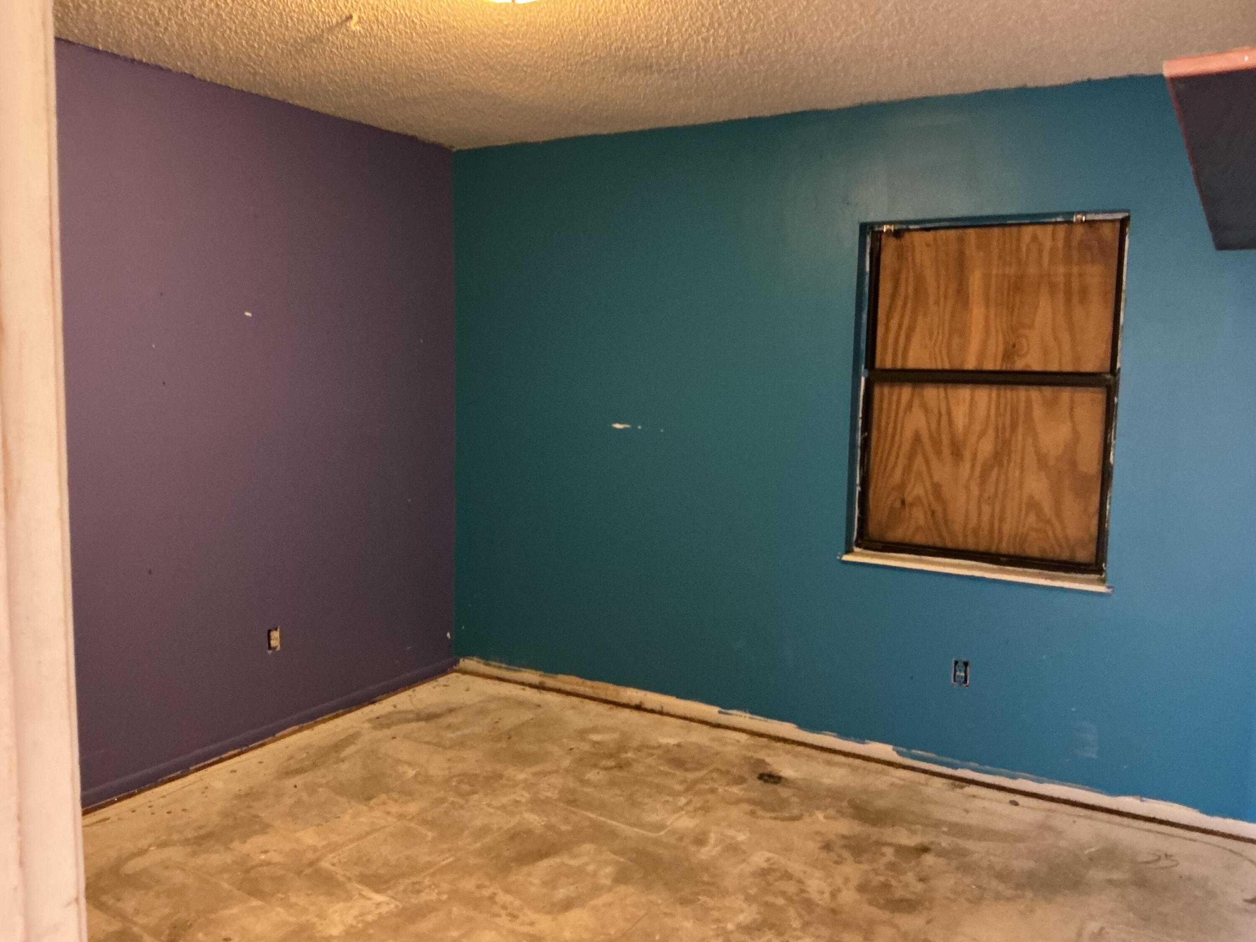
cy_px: 471
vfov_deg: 48.2
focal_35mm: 29
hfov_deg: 61.7
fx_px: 1052
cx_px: 628
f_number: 1.8
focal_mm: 3
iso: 500
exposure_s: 1/24
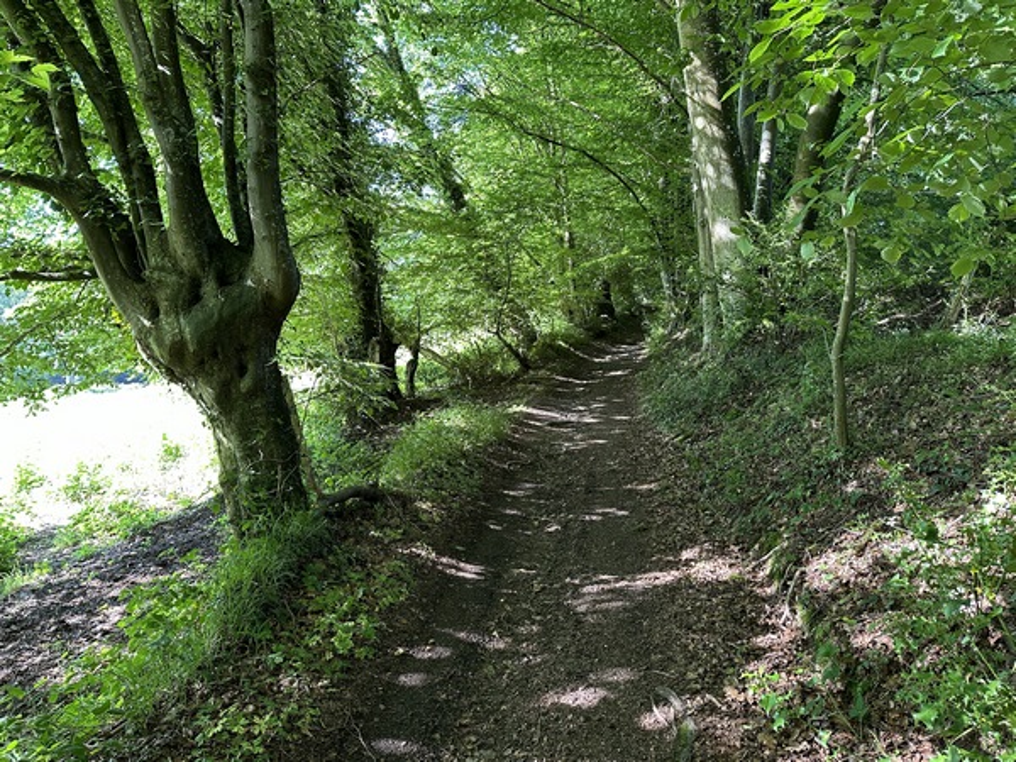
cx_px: 508
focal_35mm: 24
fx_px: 704
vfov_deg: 56.8
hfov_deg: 71.6
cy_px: 381
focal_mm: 6.86
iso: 250
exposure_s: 1/121
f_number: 1.78
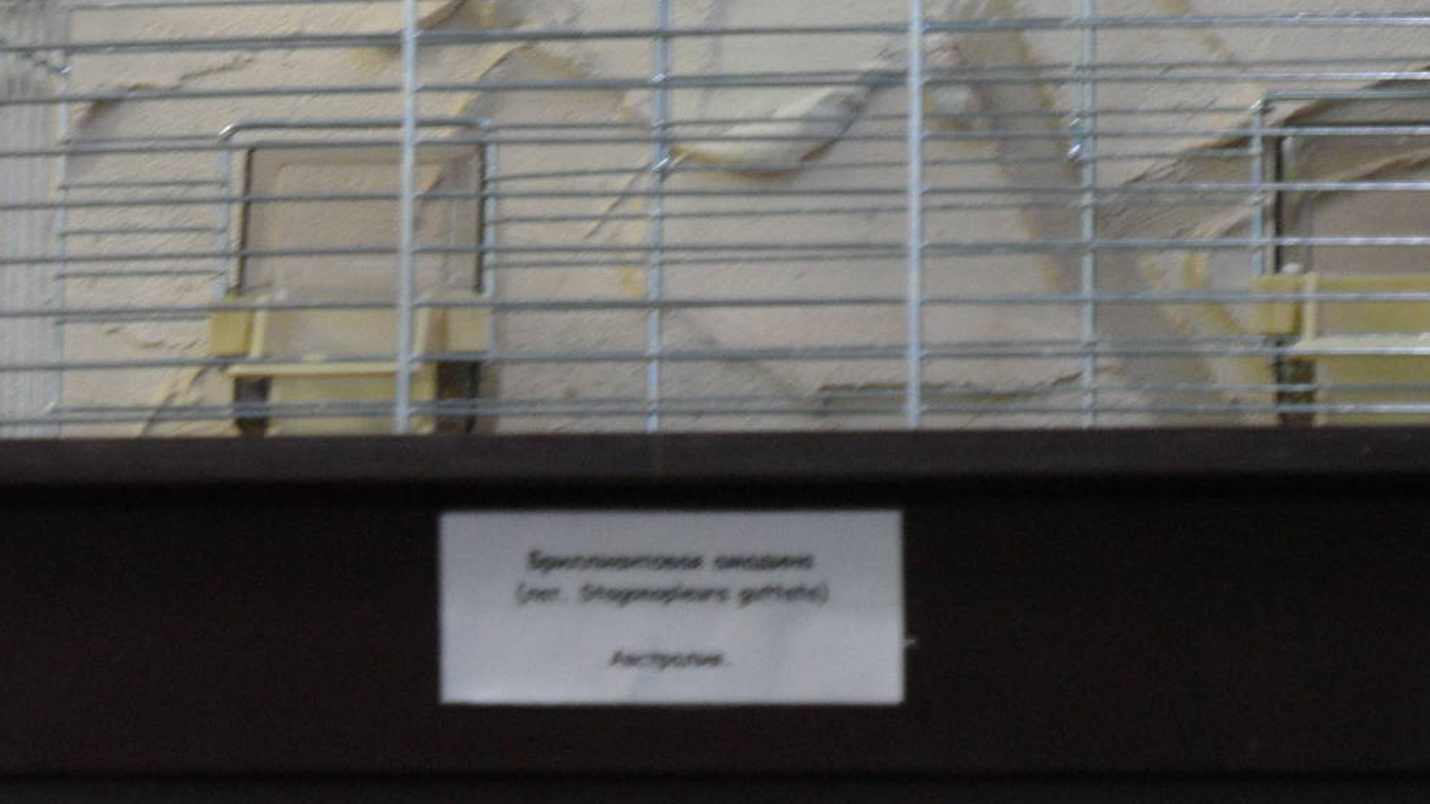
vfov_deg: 7.0
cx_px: 684
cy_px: 37
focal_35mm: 173
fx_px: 6560
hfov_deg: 12.4
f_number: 4.4
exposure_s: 1/10
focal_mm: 16.3
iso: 200
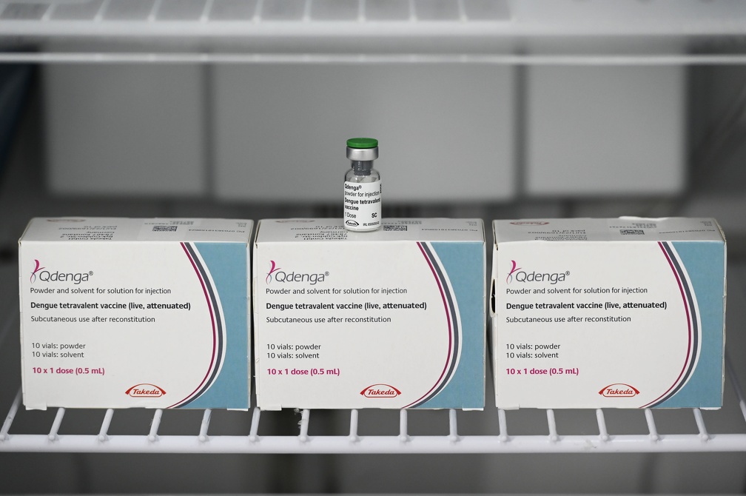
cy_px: 248
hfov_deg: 12.5
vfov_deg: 8.3
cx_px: 373
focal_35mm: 165
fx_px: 3416
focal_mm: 165
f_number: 4
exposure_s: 1/500
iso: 2500
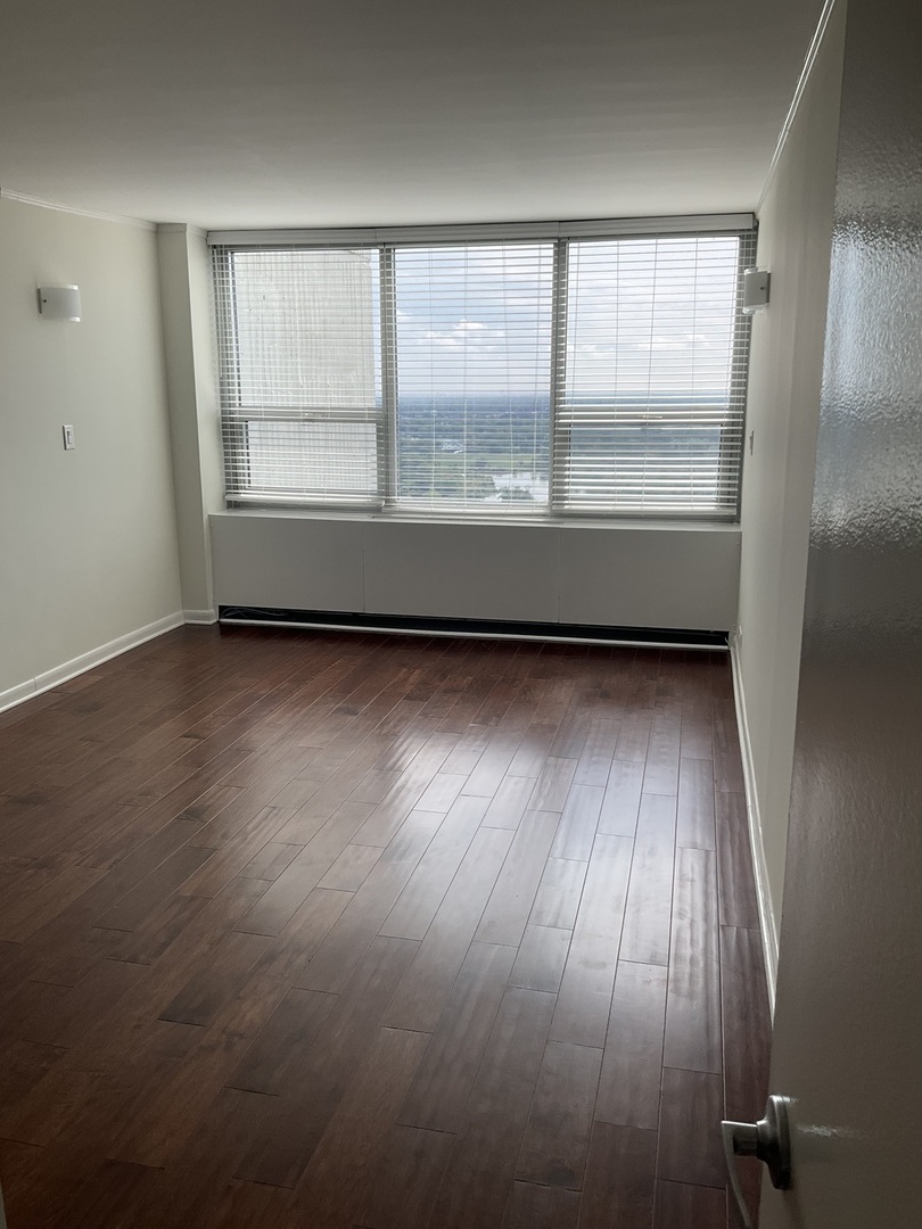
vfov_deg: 61.7
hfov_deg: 48.2
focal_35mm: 29
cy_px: 614
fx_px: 1030
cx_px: 461
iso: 25
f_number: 1.8
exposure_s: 1/568
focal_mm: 3
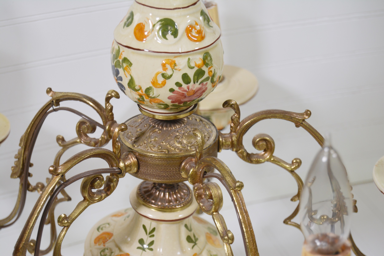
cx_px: 192
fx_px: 880
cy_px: 128
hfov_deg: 24.6
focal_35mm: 82
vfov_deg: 16.6
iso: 400
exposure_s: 1/100
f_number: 5.6
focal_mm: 55
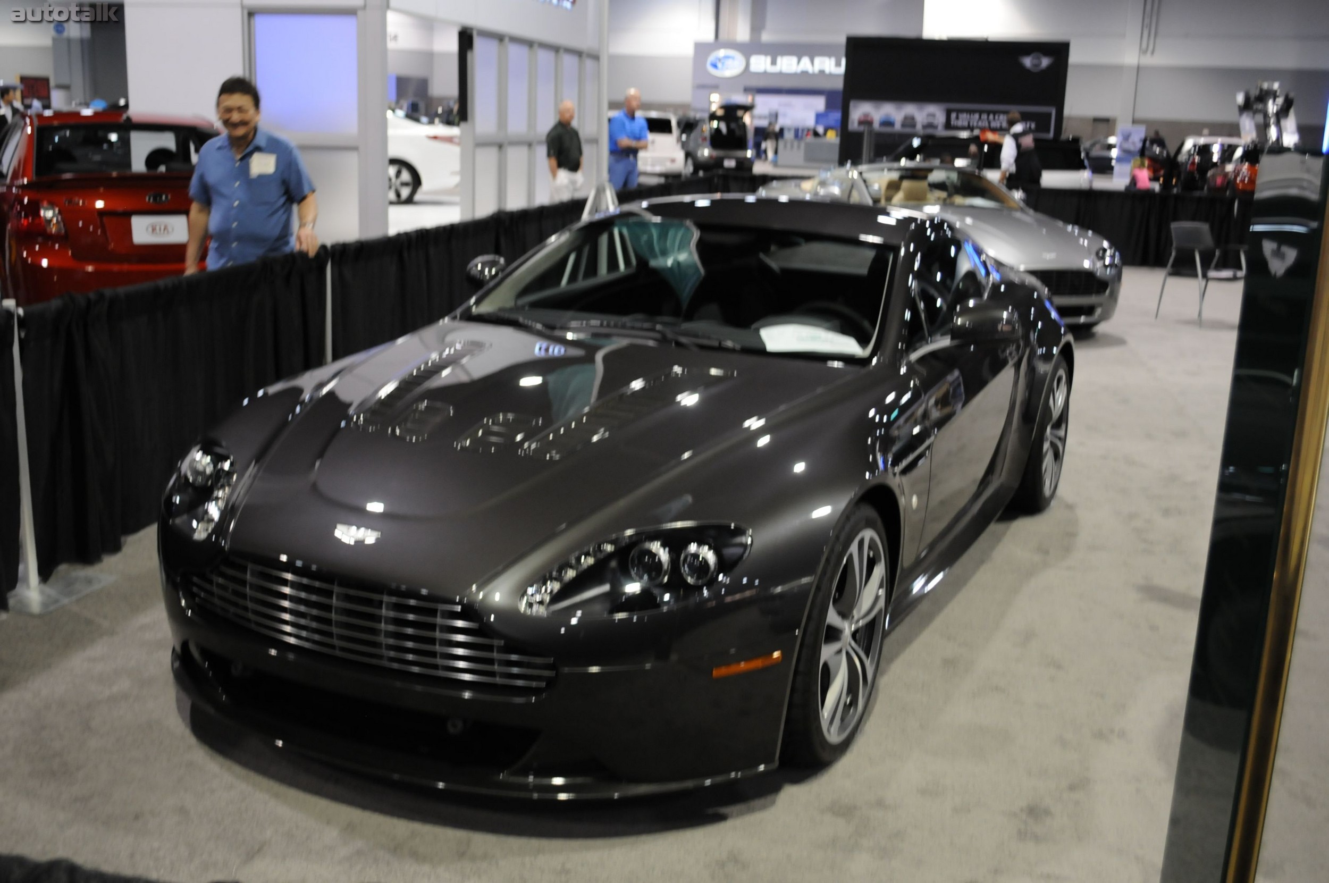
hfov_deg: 53.2
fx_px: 1328
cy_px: 442
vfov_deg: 36.8
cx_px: 664
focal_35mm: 36
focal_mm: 24
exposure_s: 1/30
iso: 800
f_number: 4
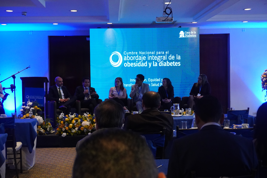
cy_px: 89
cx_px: 134
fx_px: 345
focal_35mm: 46
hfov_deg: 42.3
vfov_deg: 28.9
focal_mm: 31
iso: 5000
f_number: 5
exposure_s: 1/160
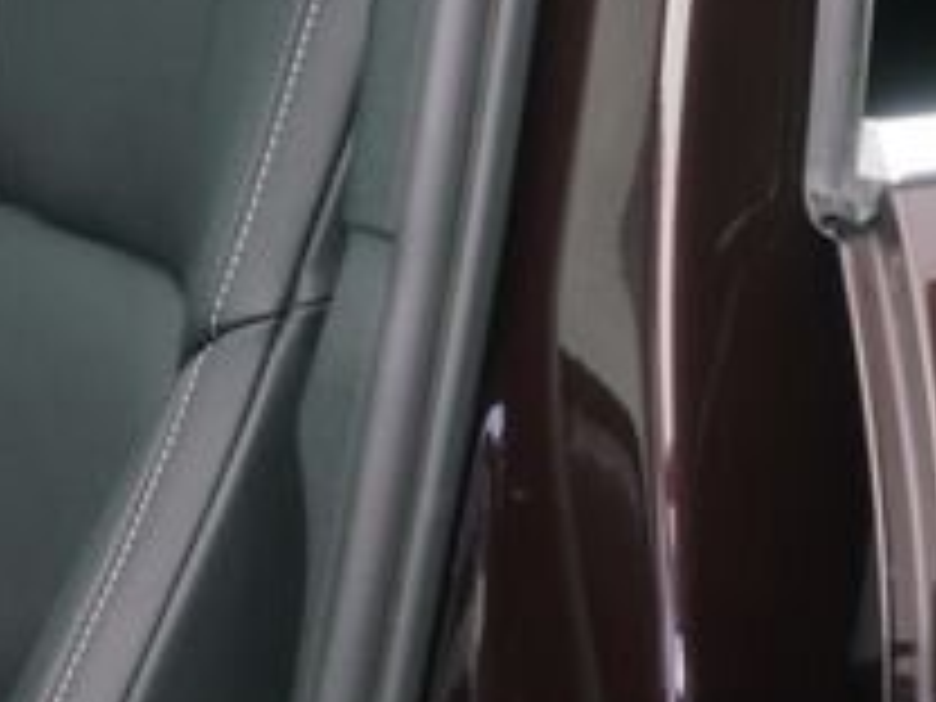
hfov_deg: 11.8
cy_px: 425
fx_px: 4353
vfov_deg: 9.2
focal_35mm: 161
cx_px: -450
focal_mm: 34
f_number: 8
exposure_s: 1/1.25
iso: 160
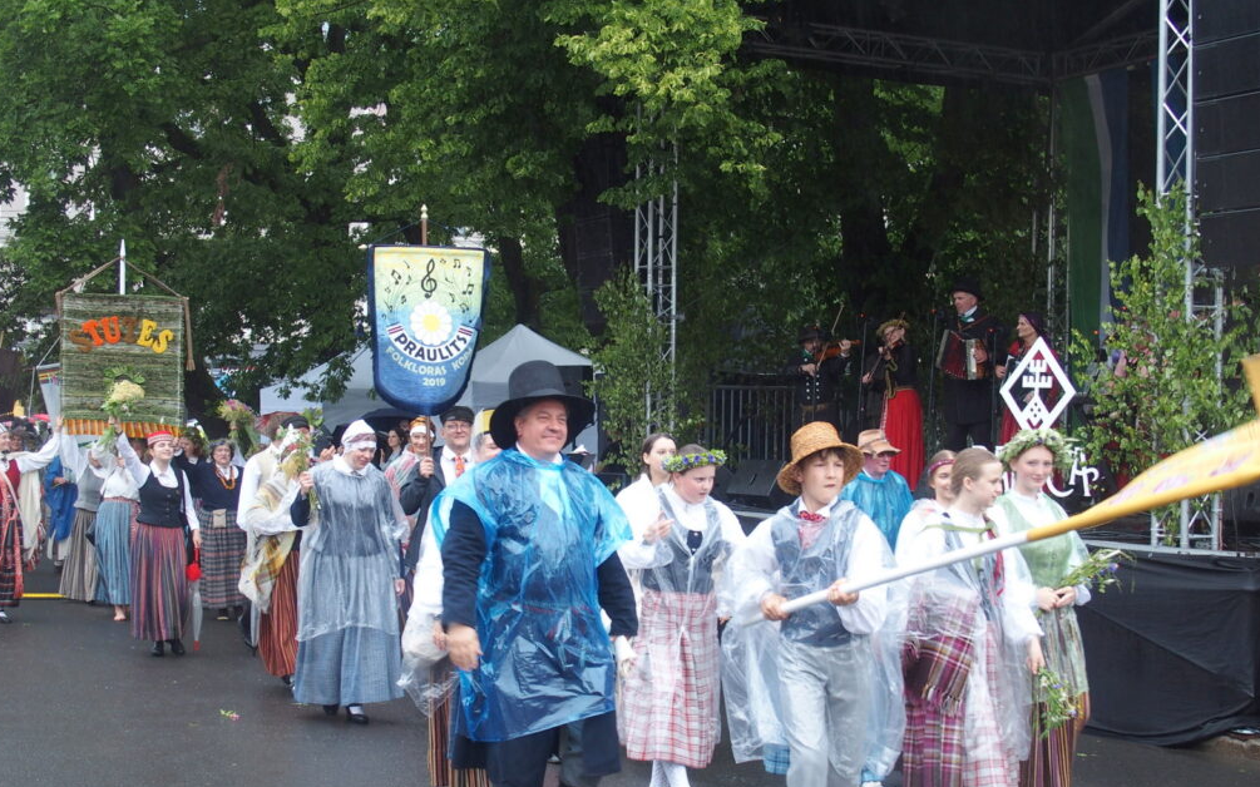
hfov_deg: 37.5
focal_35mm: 54
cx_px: 626
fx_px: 1854
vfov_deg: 23.9
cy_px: 470
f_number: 2.8
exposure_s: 1/100
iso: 160
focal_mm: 10.8
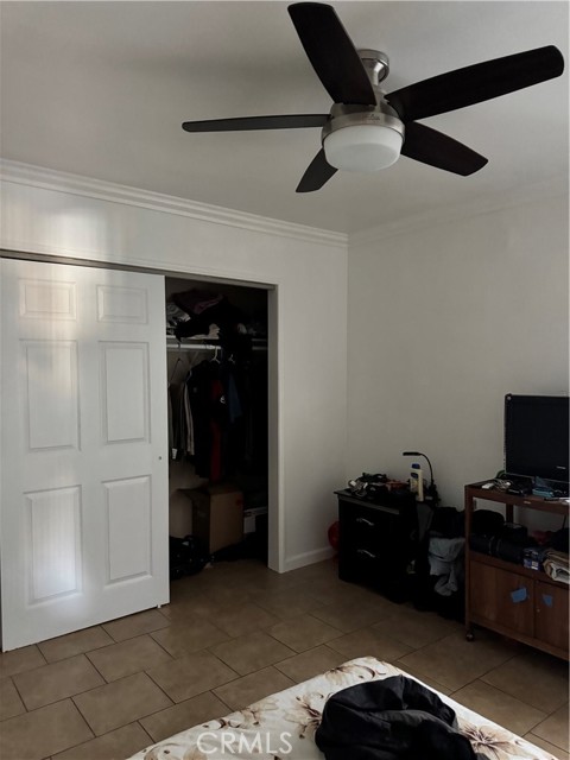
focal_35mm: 24
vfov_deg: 71.6
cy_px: 380
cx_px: 285
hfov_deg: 56.8
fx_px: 527
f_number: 1.78
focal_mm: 6.76
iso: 1000
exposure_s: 1/32
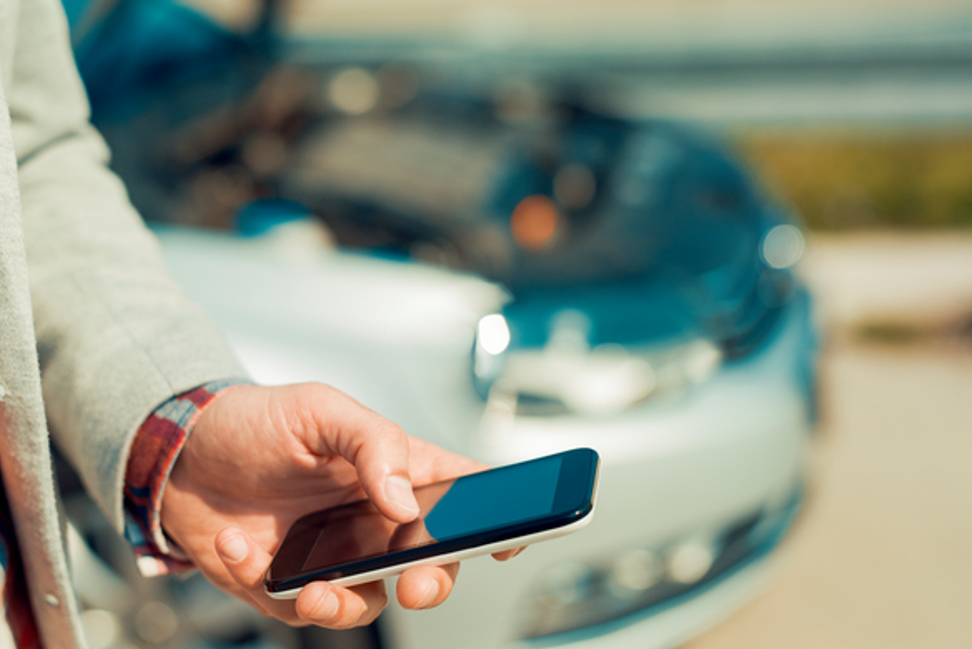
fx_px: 1675
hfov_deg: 32.3
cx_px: 414
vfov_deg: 21.9
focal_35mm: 62
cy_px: 392
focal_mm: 50
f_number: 2.2
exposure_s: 1/2000
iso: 100
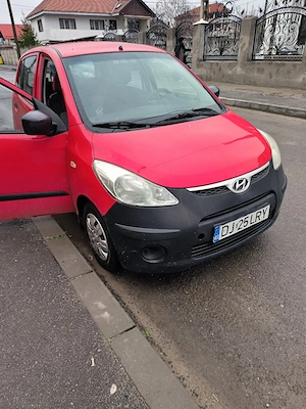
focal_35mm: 24
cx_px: 153
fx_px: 283
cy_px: 204
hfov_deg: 56.8
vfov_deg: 71.6
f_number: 1.7
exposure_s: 1/208
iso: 50
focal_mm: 5.24
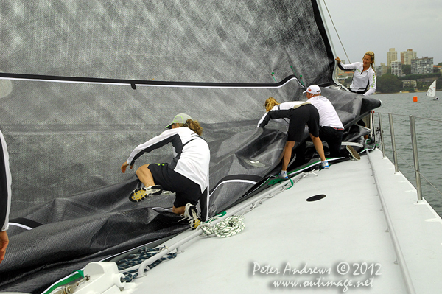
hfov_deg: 41.1
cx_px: 221
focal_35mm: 48
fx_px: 589
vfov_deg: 28.0
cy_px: 147
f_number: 8
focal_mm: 32
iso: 400
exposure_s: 1/500
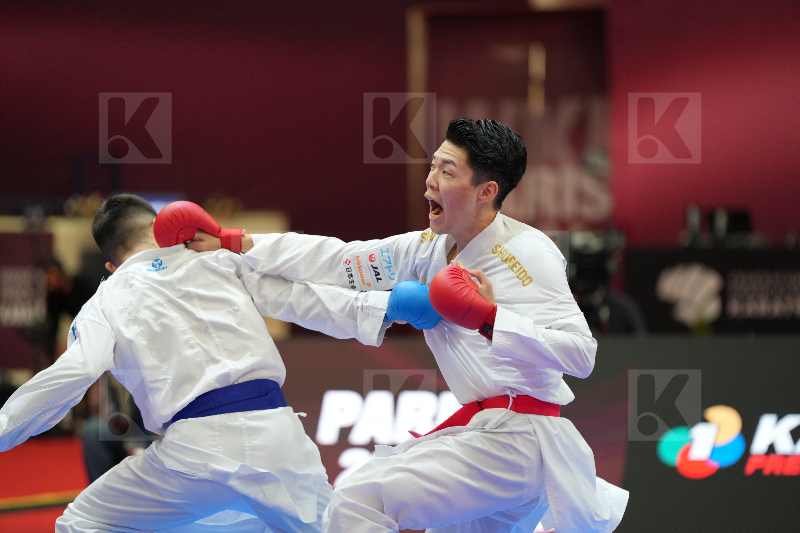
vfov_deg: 7.1
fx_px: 4310
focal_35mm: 194
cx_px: 400
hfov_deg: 10.6
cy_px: 266
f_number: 2.8
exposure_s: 1/1000
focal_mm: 194
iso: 1600
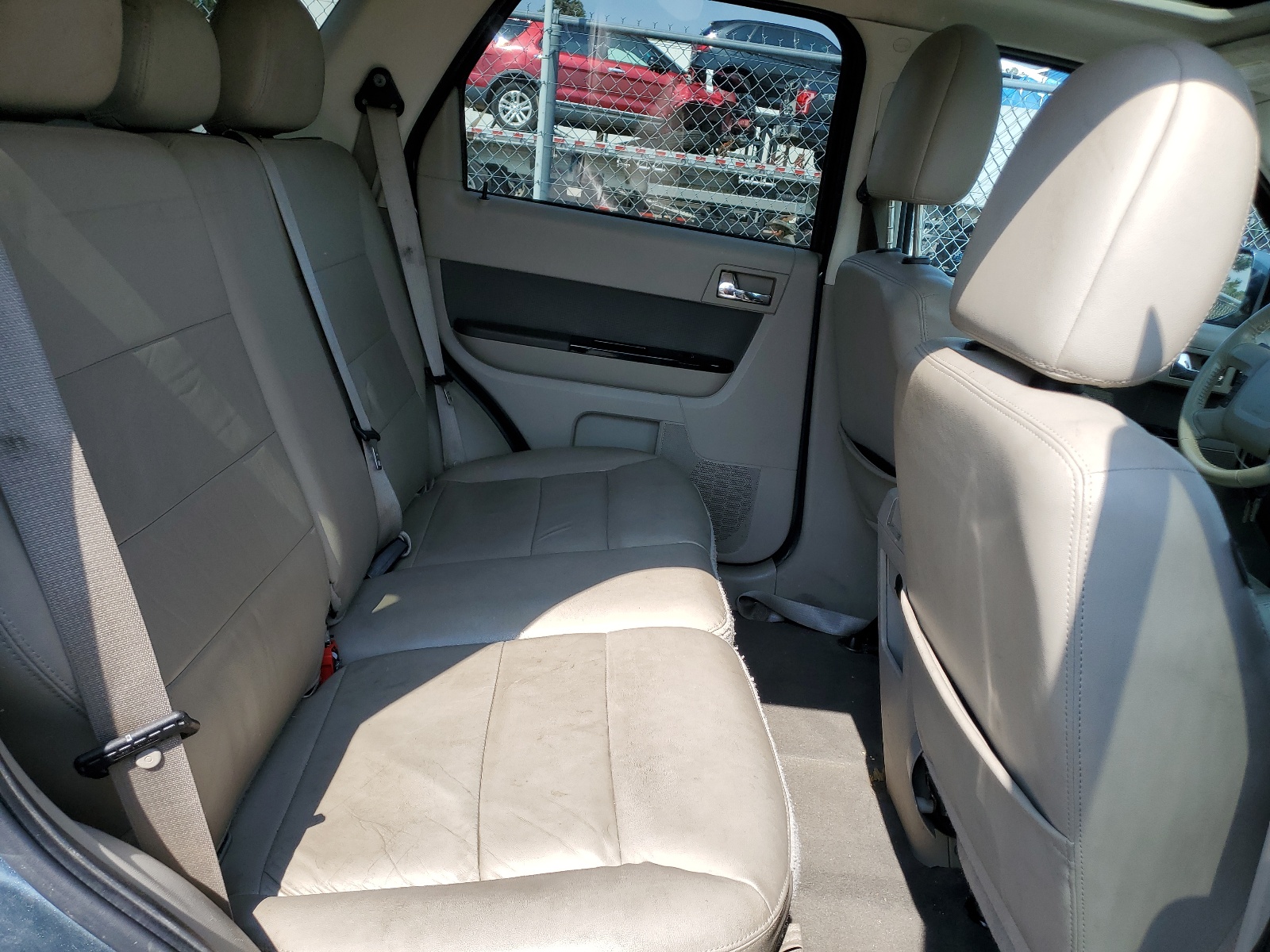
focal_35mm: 26
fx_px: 954
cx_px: 635
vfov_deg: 53.1
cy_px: 476
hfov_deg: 67.3
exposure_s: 1/1250
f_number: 1.5
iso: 50
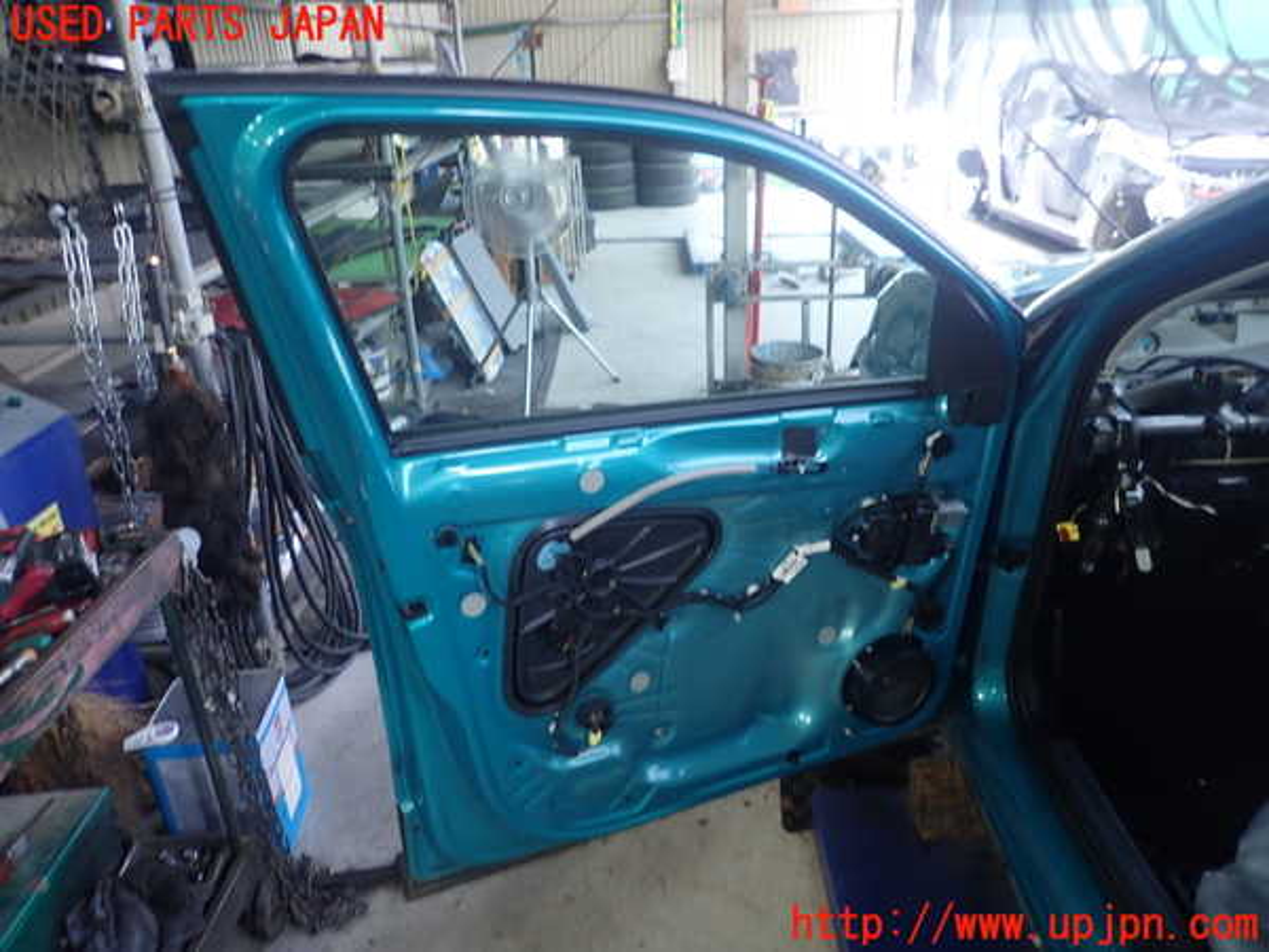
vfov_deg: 54.9
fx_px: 916
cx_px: 634
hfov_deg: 69.4
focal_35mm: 25
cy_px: 476
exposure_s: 1/40
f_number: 2
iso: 200
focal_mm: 4.5
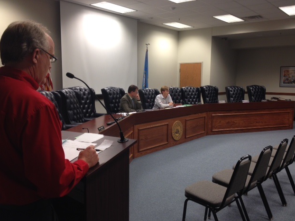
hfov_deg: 51.3
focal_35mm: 36
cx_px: 149
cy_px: 113
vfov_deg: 39.7
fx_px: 307
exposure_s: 1/20
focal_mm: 4.28
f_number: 2.4
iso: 64
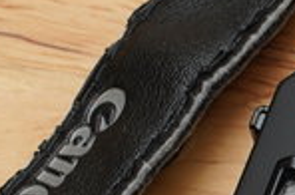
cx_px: 644
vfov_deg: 5.2
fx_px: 2126
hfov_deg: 7.5
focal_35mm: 260
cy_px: 213
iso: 800
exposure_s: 1/125
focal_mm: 40
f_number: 11
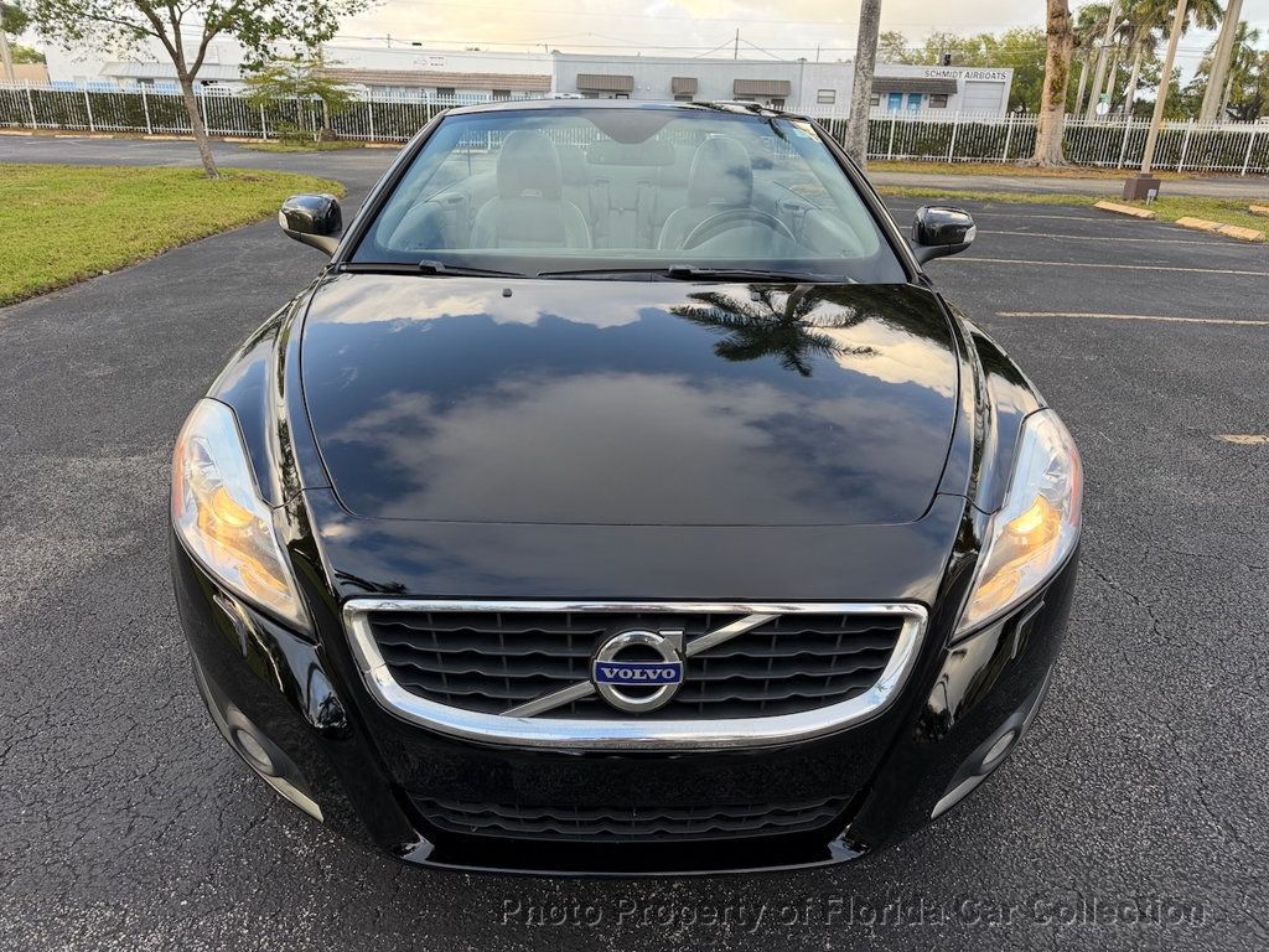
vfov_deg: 56.8
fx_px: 880
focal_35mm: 24
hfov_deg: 71.6
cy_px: 476
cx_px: 634
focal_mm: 6.76
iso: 80
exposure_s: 1/312
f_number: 1.78
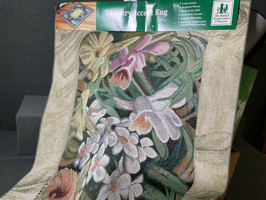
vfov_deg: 48.2
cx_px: 133
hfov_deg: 61.7
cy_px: 100
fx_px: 223
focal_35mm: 29
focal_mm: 3
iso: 50
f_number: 1.8
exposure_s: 1/50
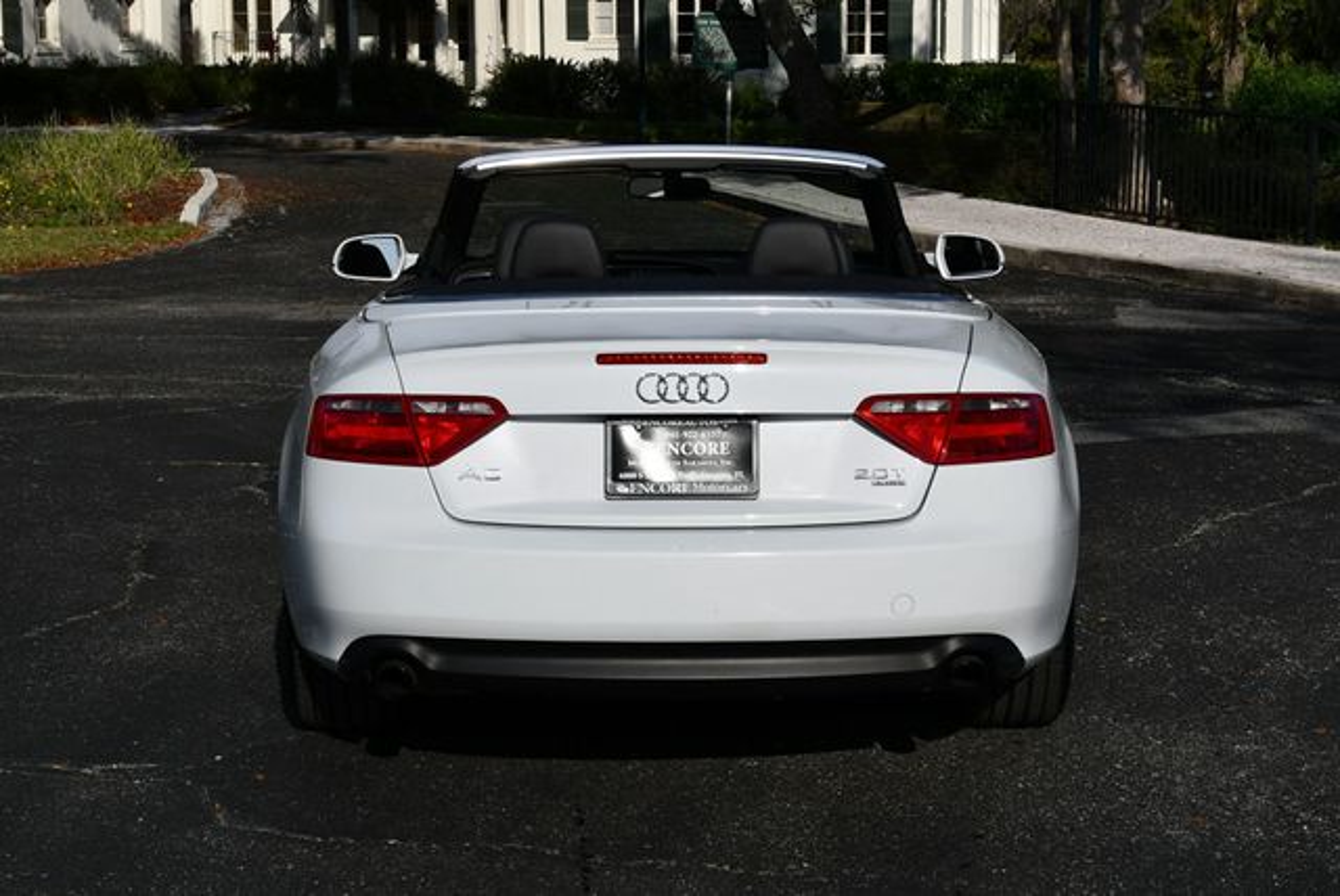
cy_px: 448
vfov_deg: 19.0
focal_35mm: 72
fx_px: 2682
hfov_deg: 28.0
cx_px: 670
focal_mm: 36
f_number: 10
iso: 100
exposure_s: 1/400
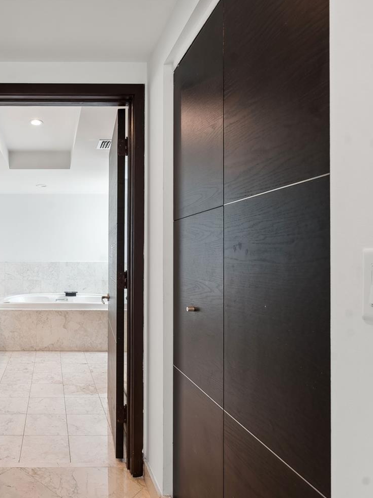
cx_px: 52
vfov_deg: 76.4
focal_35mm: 22
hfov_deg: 54.8
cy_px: 258
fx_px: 316
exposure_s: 1/10
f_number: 9
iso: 200
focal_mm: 14
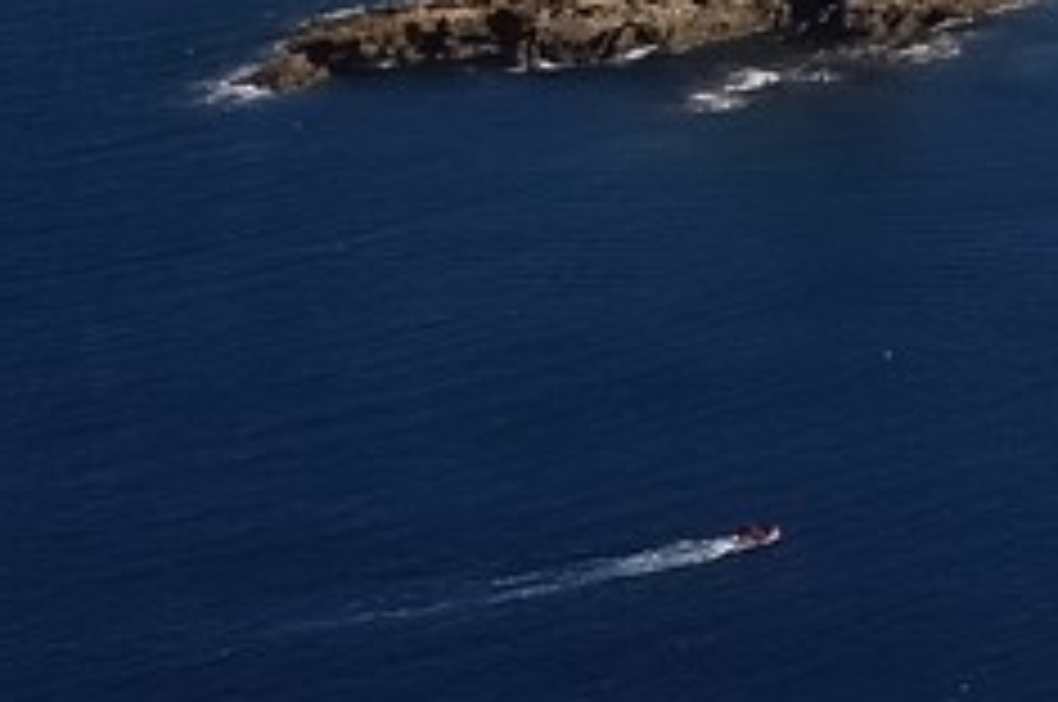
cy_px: -423
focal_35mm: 218
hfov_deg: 8.3
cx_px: 2967
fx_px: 6398
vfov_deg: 6.2
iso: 400
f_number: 10
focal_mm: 32
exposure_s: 1/1250
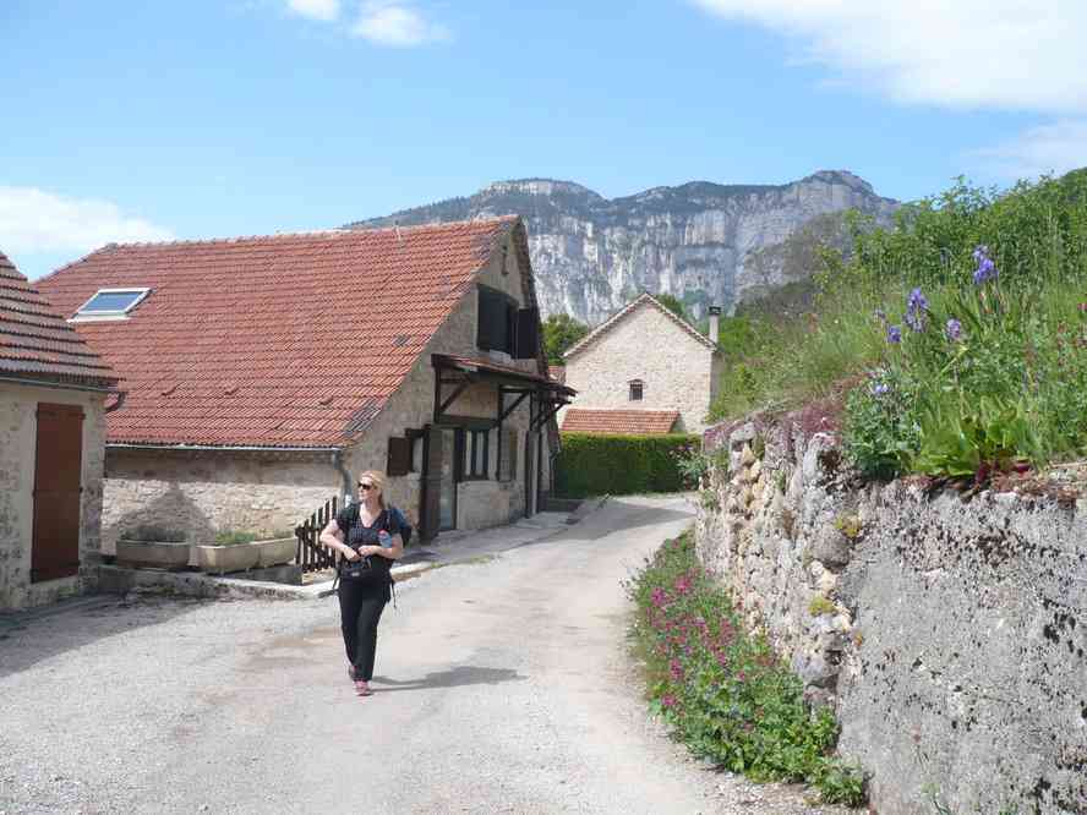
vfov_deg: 40.7
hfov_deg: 52.6
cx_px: 544
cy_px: 408
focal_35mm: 35
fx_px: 1099
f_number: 8
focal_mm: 5.8
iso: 100
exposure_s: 1/125
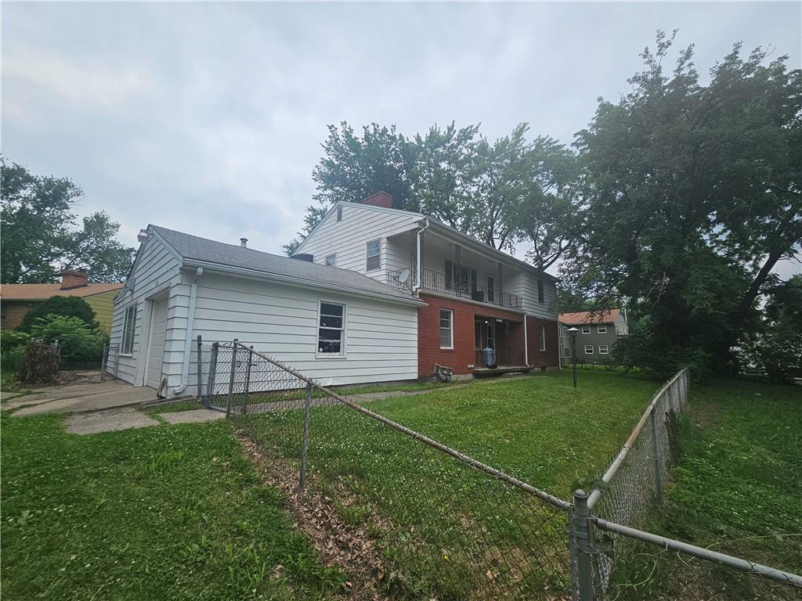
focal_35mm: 13
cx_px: 401
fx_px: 301
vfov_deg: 89.9
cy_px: 300
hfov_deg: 106.2
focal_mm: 2.2
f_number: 2.2
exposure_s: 1/3282
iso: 50
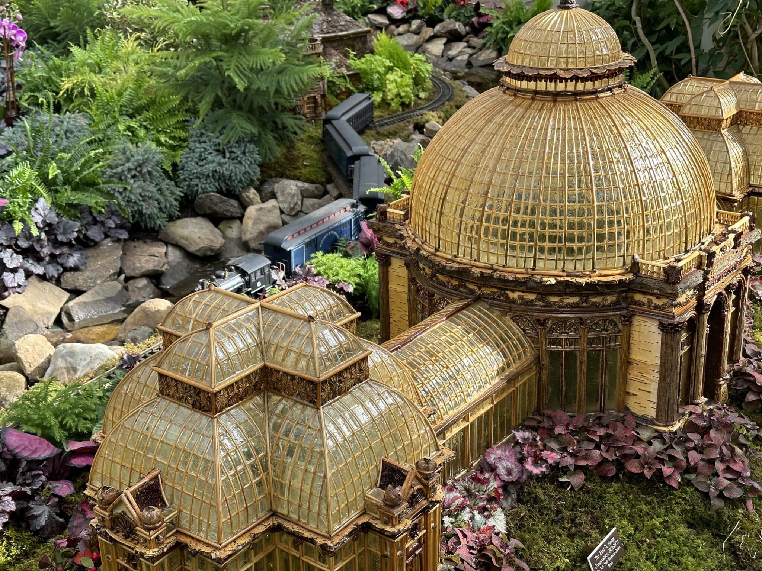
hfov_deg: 39.7
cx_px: 381
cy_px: 286
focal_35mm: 48
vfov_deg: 30.3
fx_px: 1057
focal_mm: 6.86
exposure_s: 1/604
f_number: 1.78
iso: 64
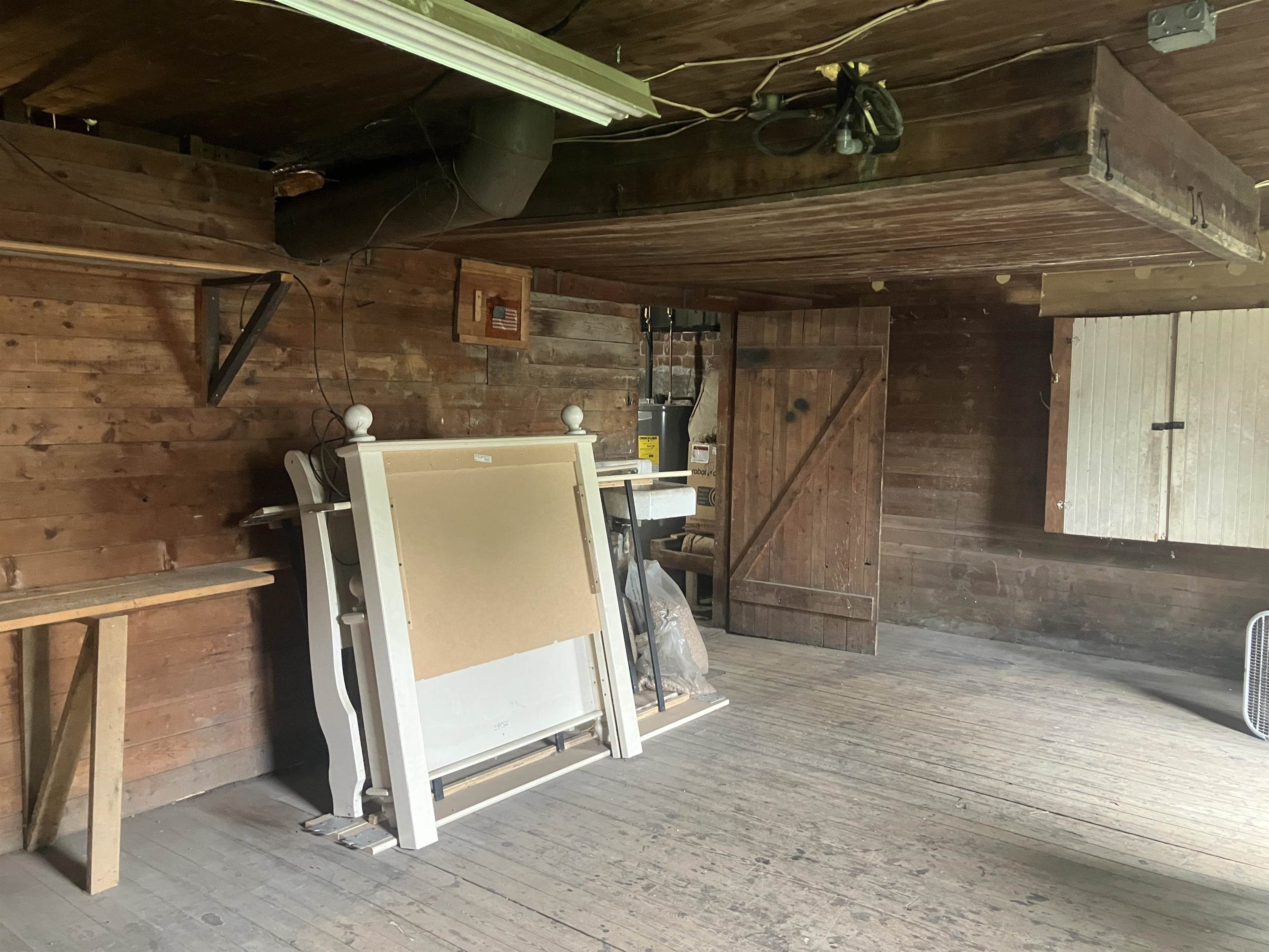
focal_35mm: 28
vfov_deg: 49.7
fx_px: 1026
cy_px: 476
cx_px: 634
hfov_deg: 63.4
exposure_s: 1/40
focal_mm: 3.99
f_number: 1.8
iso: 400
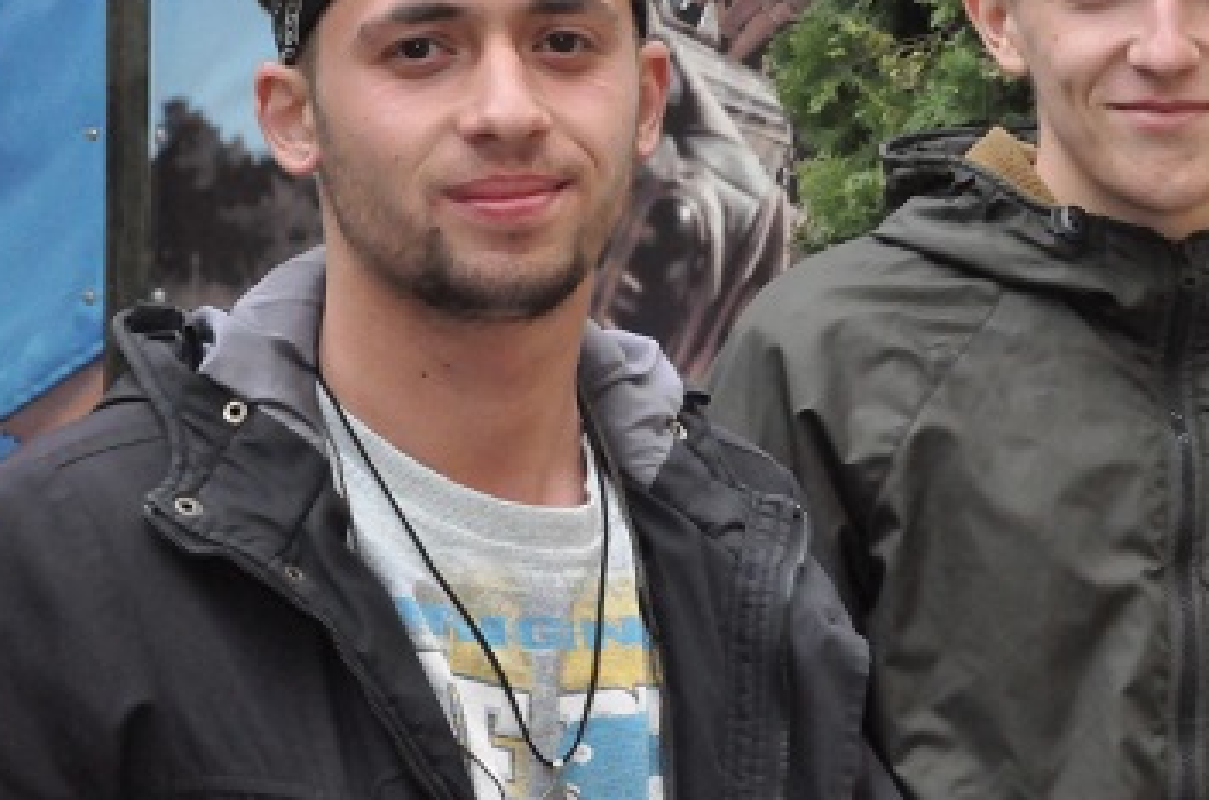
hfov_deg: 16.0
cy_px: 330
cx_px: 601
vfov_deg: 10.7
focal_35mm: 128
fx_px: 4289
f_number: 18
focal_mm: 50
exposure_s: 1/200
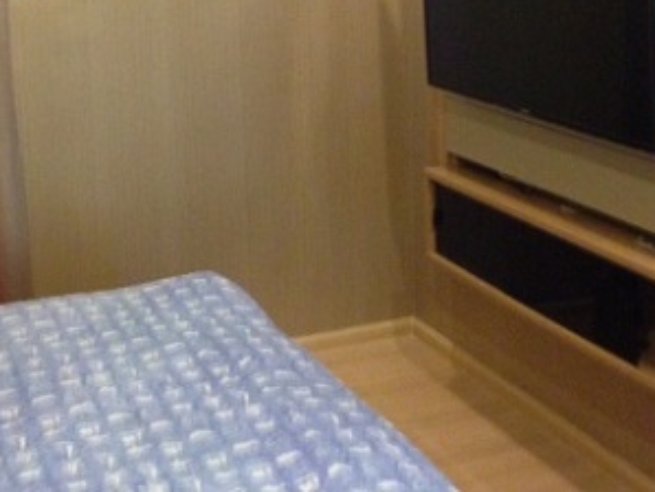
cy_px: -12
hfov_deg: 28.3
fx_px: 1288
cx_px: 217
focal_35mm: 68
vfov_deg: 20.9
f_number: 2.4
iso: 400
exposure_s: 1/15
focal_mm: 4.12
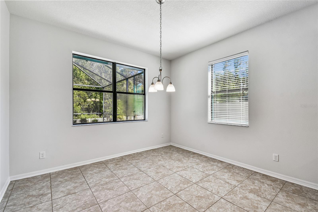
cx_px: 159
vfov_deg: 77.3
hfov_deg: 100.4
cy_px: 106
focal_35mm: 15
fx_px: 132
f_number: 7.1
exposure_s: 1/15
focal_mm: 10
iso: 100
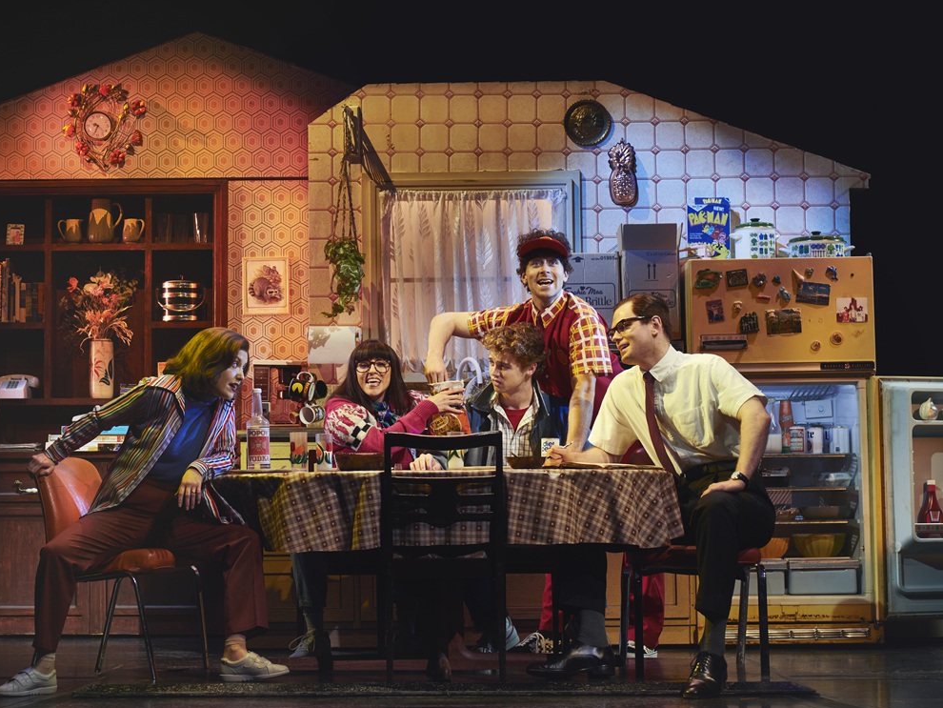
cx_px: 409
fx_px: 1935
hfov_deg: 27.4
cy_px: 354
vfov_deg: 20.7
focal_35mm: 71
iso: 500
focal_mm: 65
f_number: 5
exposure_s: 1/200
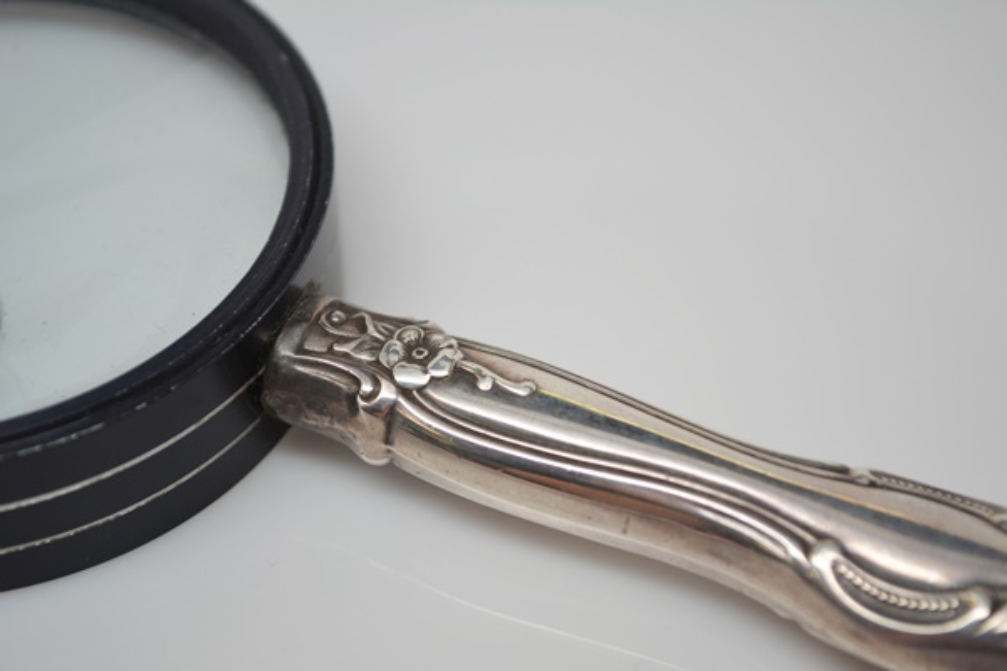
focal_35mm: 82
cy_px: 336
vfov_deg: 16.6
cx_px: 504
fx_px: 2308
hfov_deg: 24.6
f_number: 5.6
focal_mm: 55
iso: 400
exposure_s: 1/60
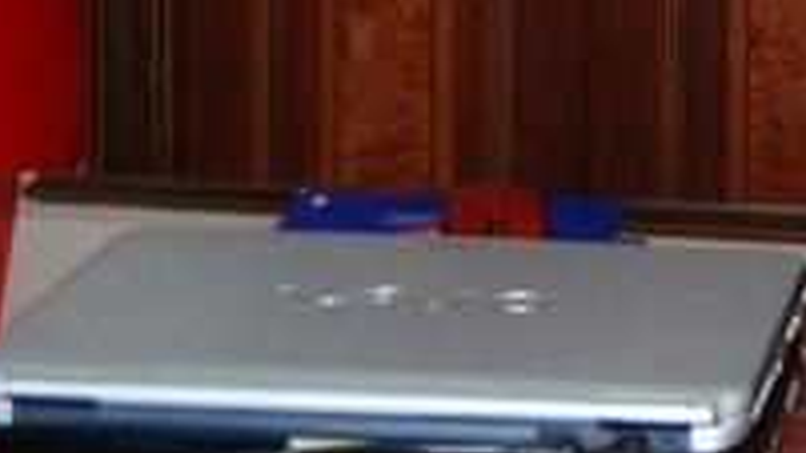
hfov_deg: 12.5
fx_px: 3462
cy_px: -421
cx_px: 1285
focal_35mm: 162
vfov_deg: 7.2
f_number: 4
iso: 400
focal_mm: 18
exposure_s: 1/60
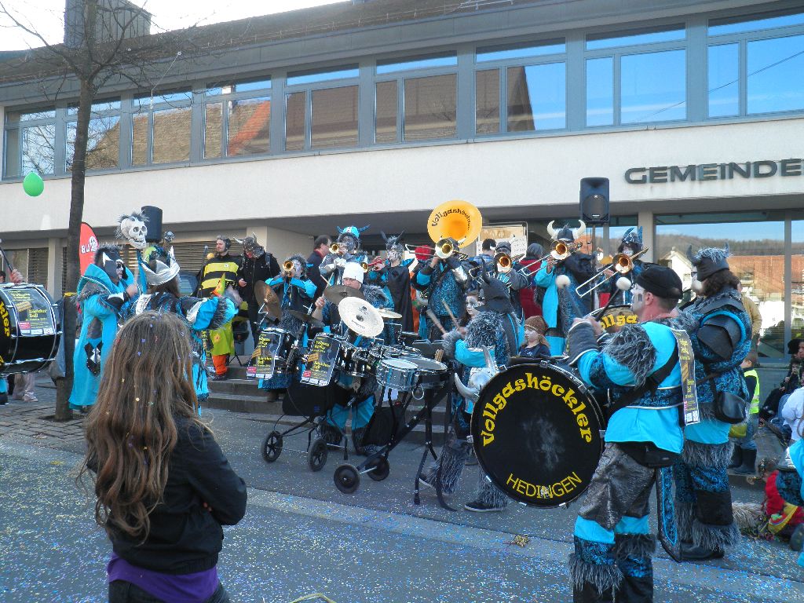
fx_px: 790
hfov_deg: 54.0
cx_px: 402
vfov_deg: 41.8
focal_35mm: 34
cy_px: 302
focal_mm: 6.1
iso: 64
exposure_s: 1/80
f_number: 3.5
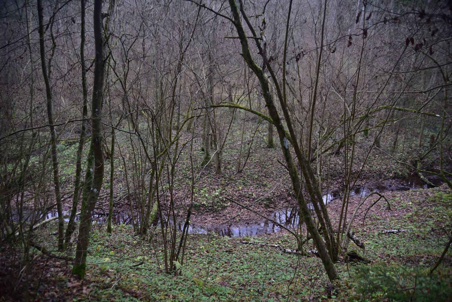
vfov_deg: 27.0
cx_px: 226
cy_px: 151
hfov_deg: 39.6
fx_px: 628
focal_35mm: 50
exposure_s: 1/100
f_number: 2.8
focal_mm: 50
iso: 400
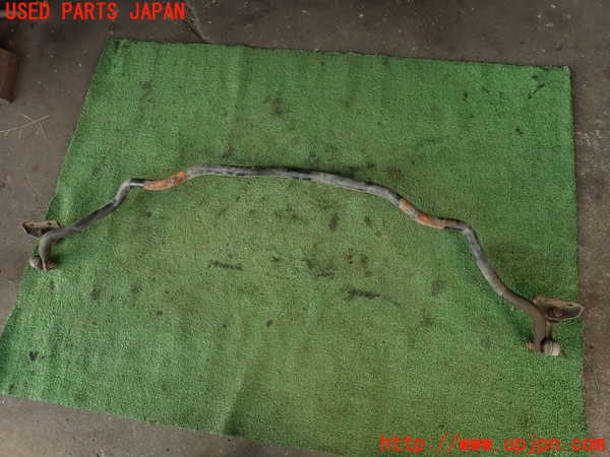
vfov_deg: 54.9
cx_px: 305
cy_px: 228
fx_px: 441
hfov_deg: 69.4
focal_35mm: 25
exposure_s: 1/125
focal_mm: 4.5
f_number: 2.8
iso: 100
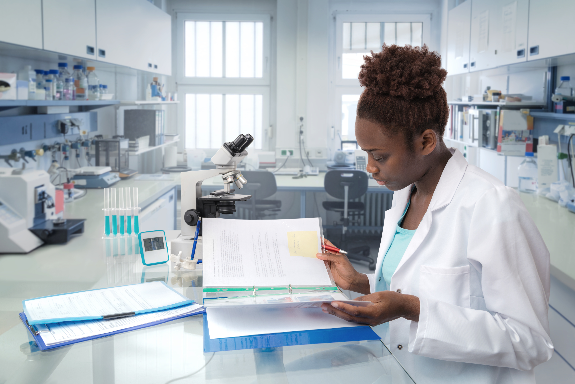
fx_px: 511
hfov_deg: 58.7
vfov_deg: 41.1
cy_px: 192
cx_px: 288
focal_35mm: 32
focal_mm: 32
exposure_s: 1/125
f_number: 7.1
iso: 100
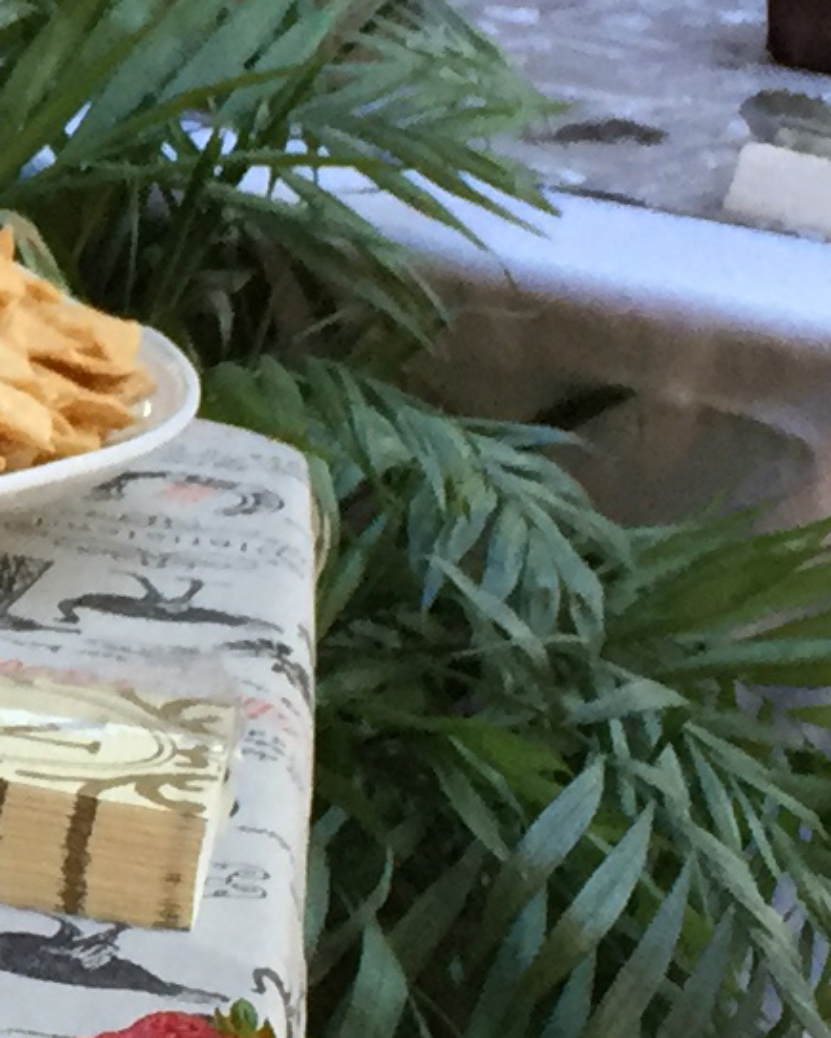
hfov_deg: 8.7
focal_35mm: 170
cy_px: 673
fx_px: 5222
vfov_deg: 11.3
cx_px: -747
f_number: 2.2
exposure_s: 1/30
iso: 50
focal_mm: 4.15
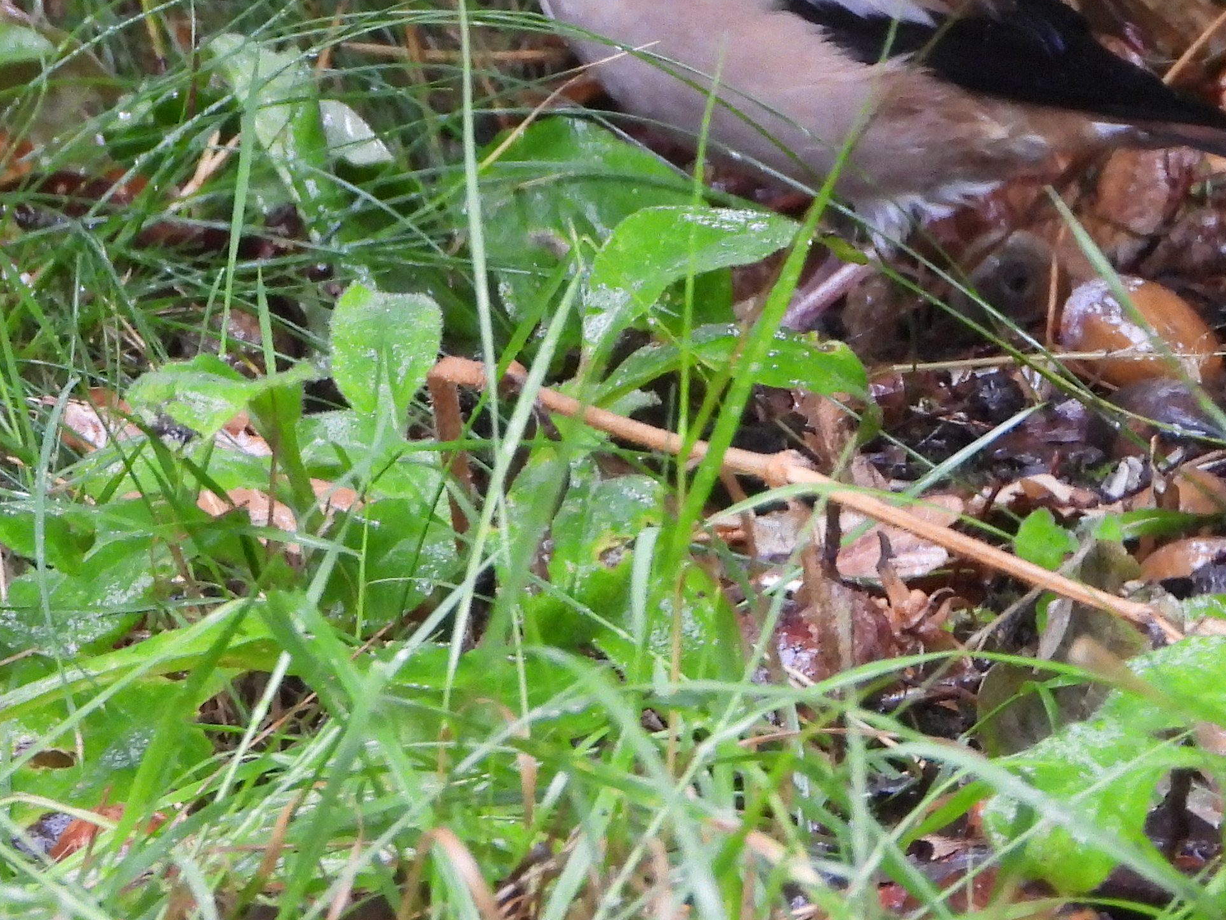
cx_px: 808
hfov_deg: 1.1
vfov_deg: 0.8
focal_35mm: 1789
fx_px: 63361
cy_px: -85
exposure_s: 1/30
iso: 900
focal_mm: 135
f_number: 5.6
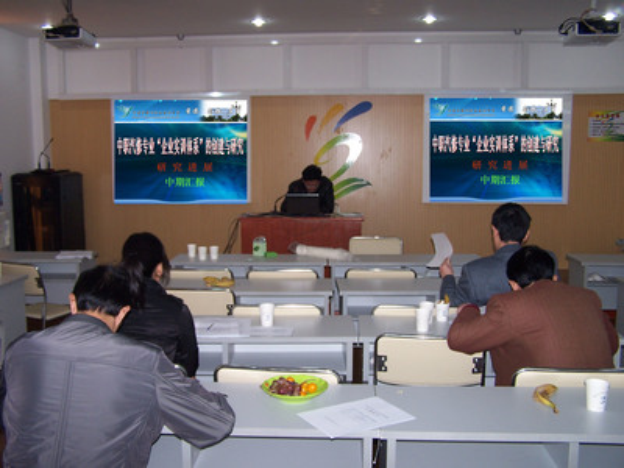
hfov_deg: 49.0
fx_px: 685
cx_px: 312
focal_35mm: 38
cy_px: 234
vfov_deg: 37.7
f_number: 2.8
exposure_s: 1/60
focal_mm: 6.3
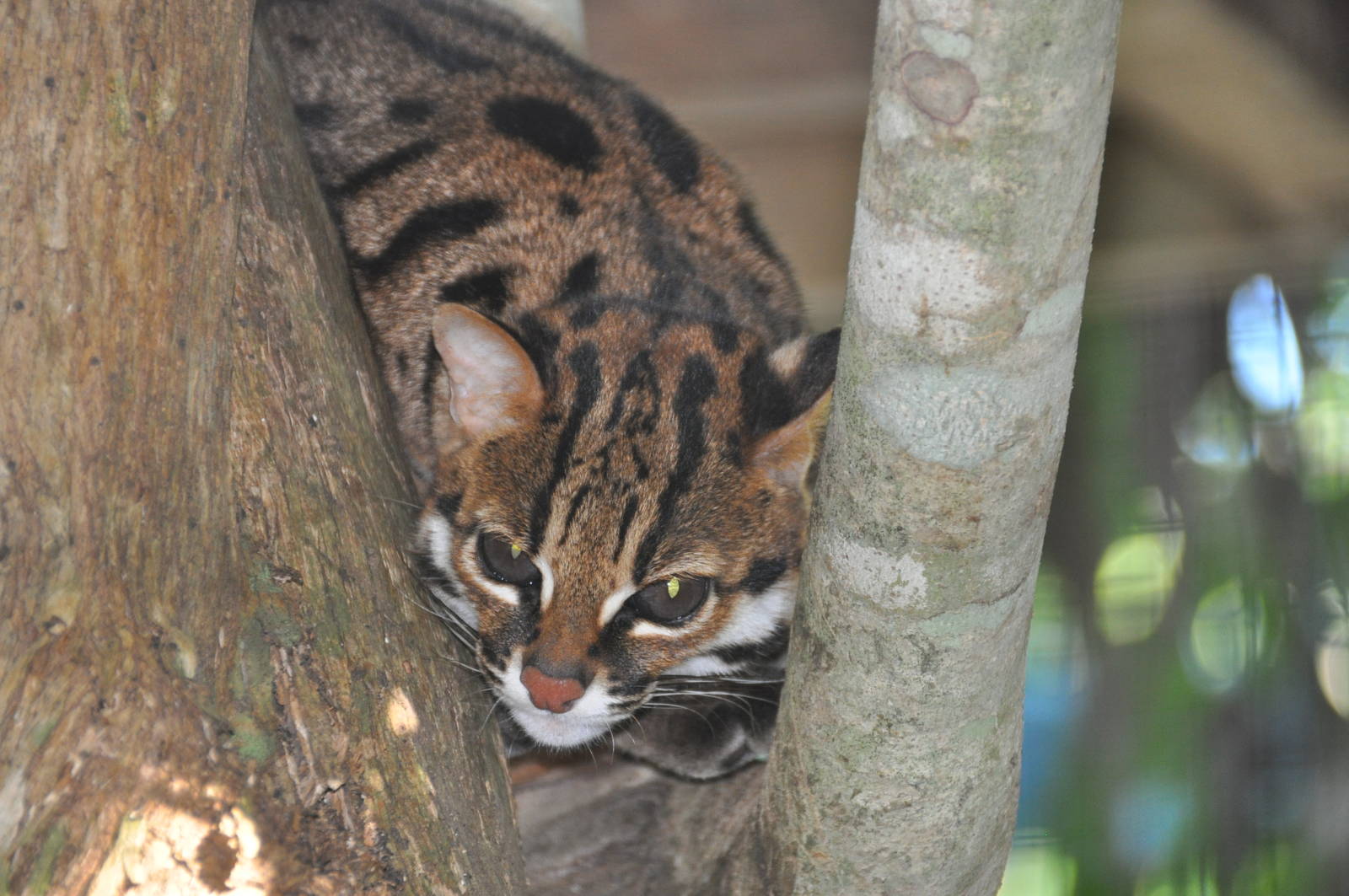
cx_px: 674
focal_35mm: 450
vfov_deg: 3.0
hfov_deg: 4.6
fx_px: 16843
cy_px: 448
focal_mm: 300
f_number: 5.6
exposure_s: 1/60
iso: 800
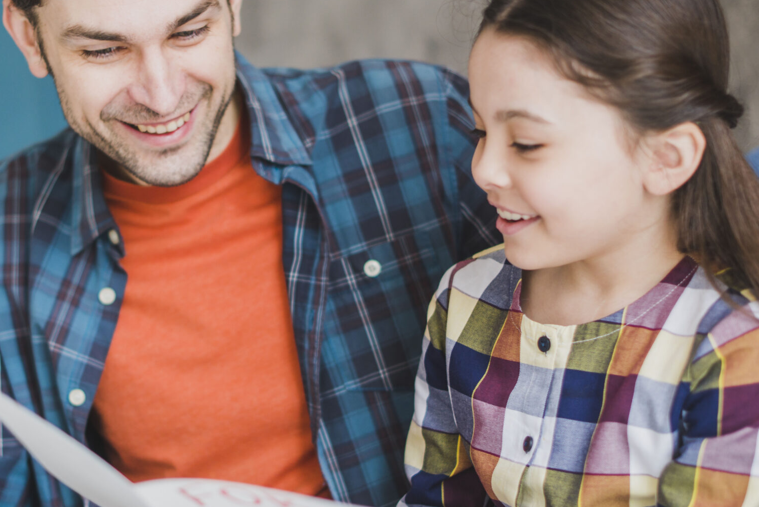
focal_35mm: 85
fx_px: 1792
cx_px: 264
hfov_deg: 23.8
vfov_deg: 16.1
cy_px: 319
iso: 250
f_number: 2
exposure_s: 1/250
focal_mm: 50
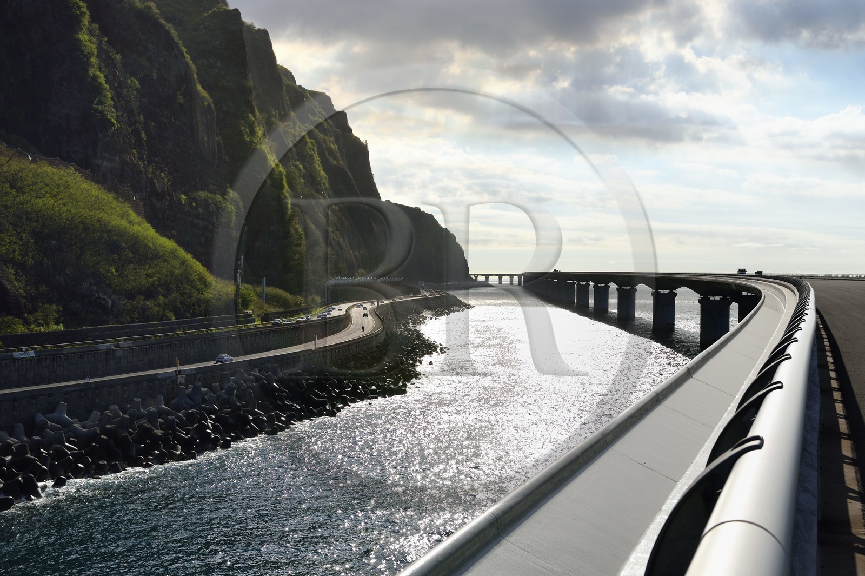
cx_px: 432
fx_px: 1105
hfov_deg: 42.8
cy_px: 288
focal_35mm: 46
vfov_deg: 29.2
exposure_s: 1/400
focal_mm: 46
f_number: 13
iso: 200
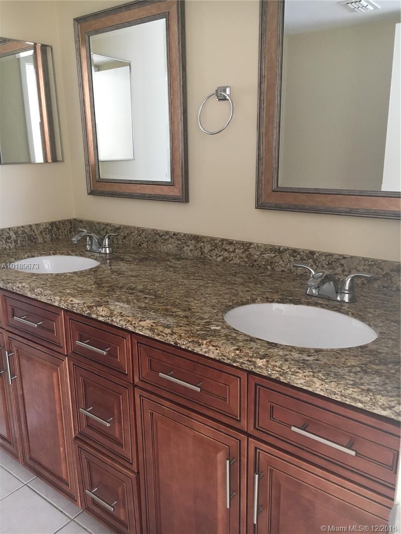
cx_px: 200
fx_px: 448
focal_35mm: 29
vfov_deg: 61.7
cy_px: 267
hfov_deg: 48.2
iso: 100
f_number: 2.2
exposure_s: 1/30
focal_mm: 4.15
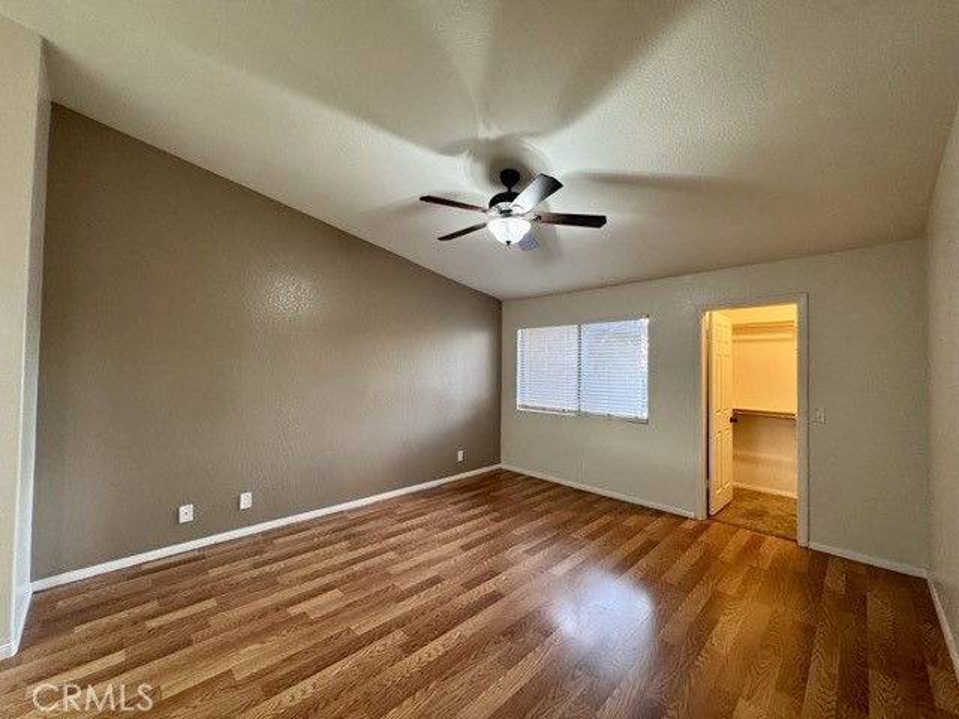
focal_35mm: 14
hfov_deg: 102.1
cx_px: 480
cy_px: 360
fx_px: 388
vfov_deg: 85.7
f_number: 2.2
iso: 400
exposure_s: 1/60
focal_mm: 2.22
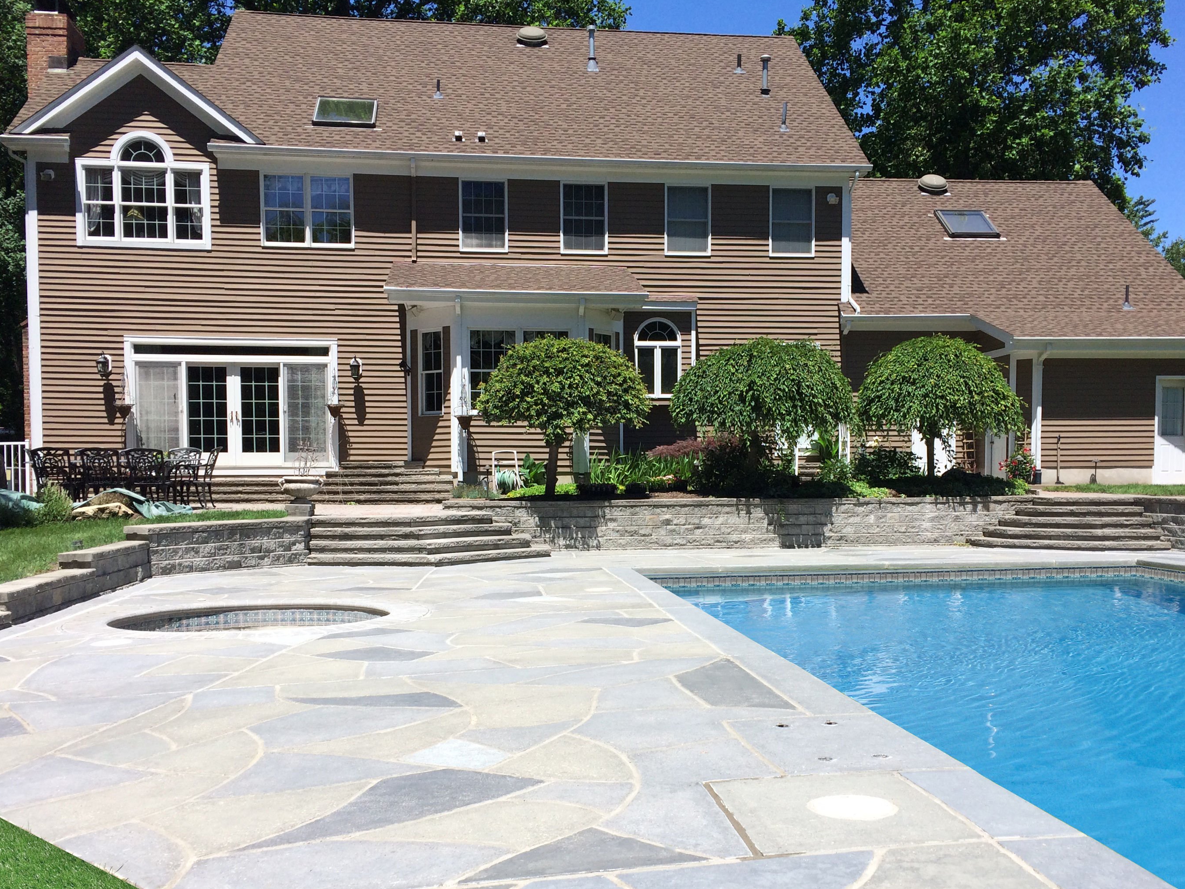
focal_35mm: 35
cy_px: 533
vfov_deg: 40.5
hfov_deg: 52.6
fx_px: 1198
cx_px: 635
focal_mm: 4.15
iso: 32
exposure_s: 1/2160
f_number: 2.2
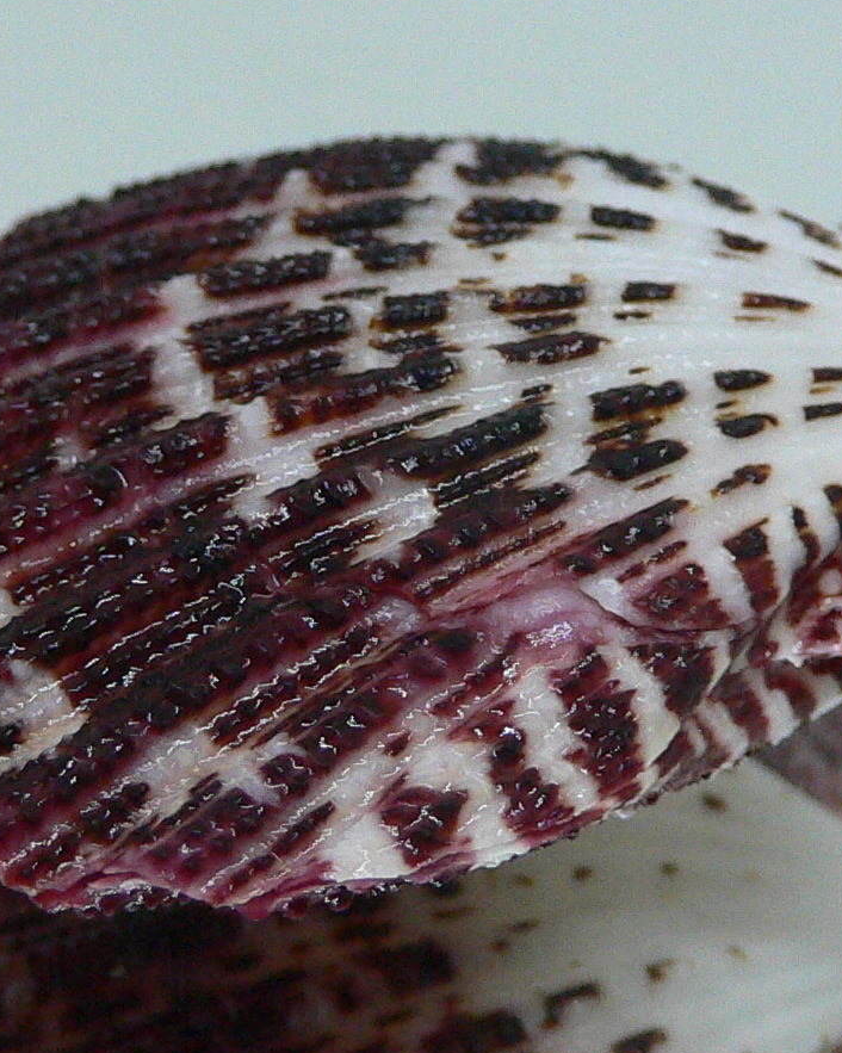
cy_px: 645
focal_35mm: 78
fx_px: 2431
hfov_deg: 19.6
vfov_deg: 24.4
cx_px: 363
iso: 200
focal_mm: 4.6
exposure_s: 1/50
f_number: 2.8
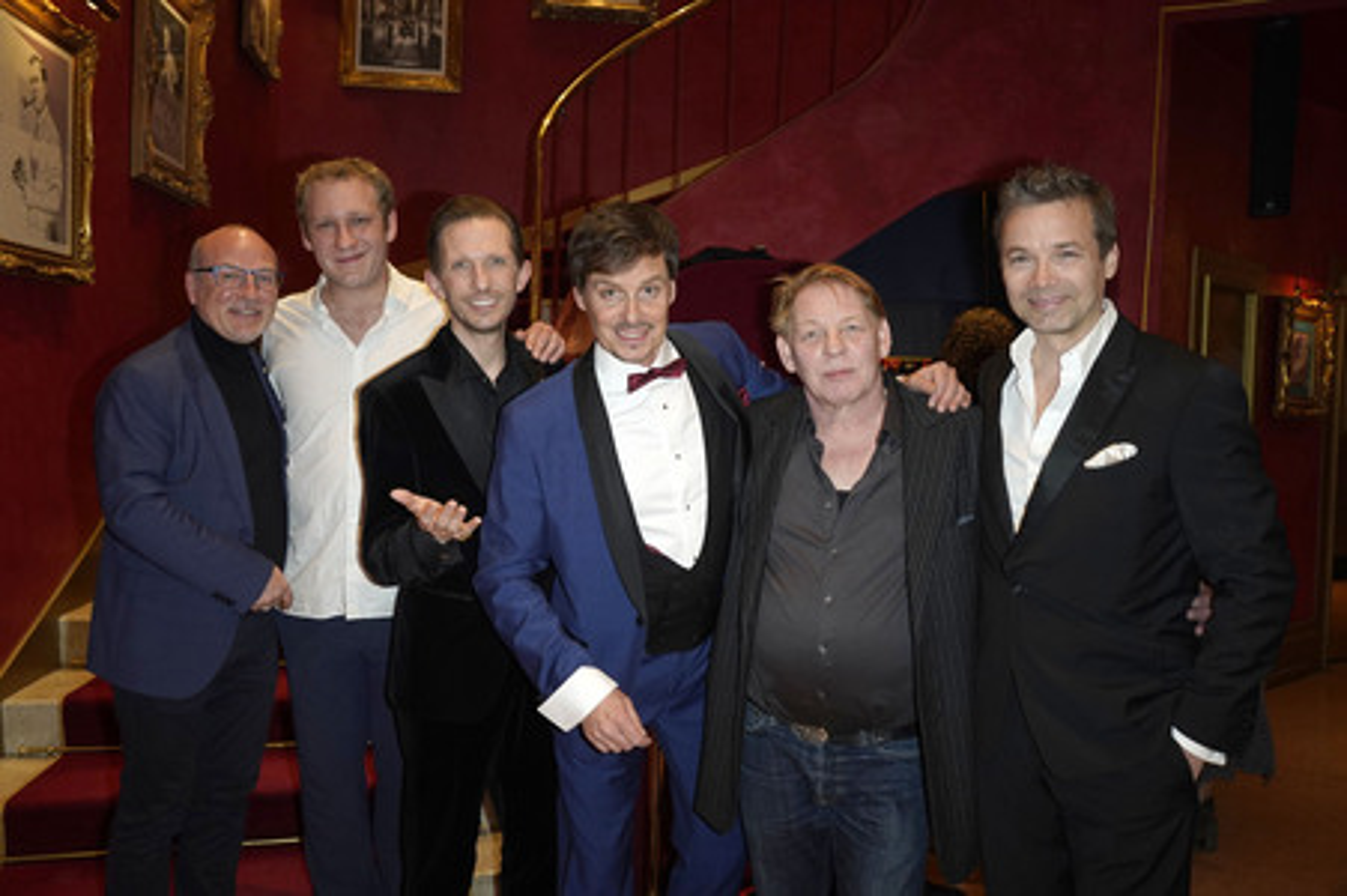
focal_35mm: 28
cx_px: 674
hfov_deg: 65.5
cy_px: 448
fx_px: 1047
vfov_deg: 46.3
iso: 1600
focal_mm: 28
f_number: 5
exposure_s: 1/100
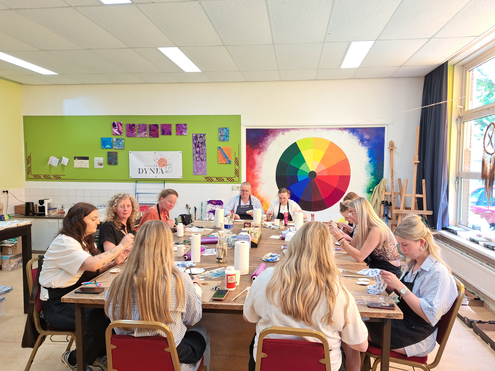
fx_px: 343
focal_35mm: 24
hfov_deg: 71.6
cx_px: 248
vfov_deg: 56.8
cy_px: 186
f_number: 1.8
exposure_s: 1/25
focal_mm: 5.23
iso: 50
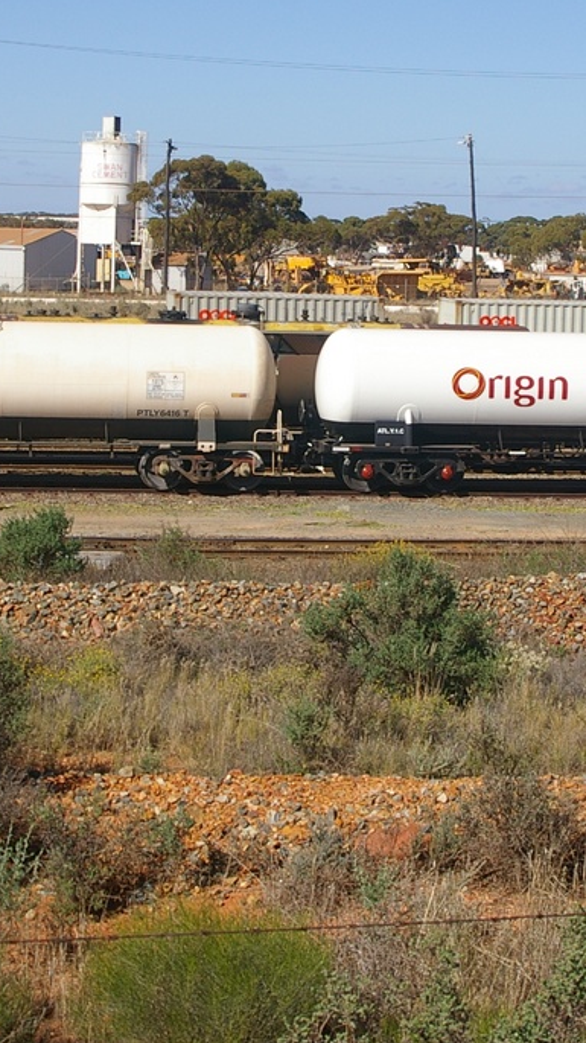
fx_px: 2432
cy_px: 400
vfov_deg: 24.1
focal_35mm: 88
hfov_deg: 13.7
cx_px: 269
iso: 200
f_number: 9.5
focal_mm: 30
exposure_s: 1/500
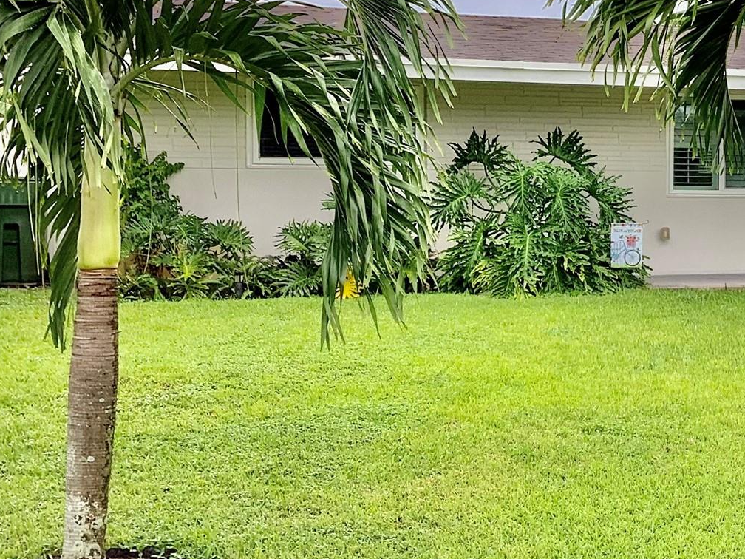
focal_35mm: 63
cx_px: 654
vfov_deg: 23.3
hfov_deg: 29.6
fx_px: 1356
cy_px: 238
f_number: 2.4
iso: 25
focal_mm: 3.3
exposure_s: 1/120
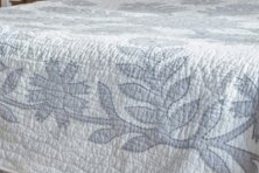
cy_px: -109
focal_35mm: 107
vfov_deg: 12.0
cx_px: 86
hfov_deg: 19.0
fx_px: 770
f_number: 8
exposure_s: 1/50
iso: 640
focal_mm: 17
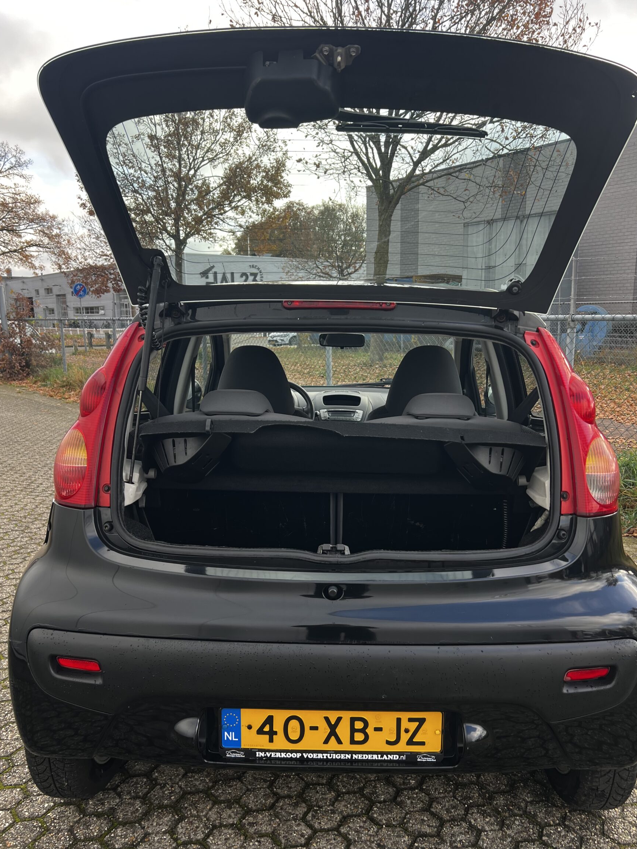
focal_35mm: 29
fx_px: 712
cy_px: 464
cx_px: 334
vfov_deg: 61.5
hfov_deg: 48.2
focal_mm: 5.7
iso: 50
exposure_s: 1/354
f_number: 1.5
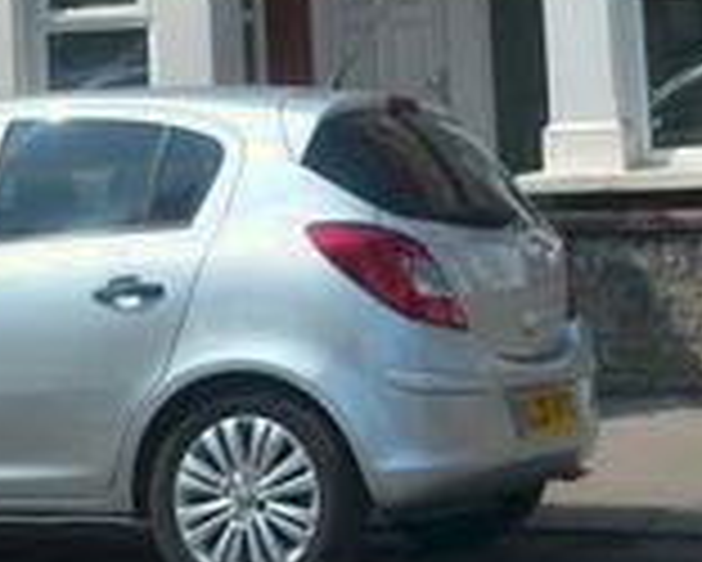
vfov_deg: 11.7
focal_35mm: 126
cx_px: 423
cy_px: -285
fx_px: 2619
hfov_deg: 15.3
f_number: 8
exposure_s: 1/320
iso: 100
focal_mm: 20
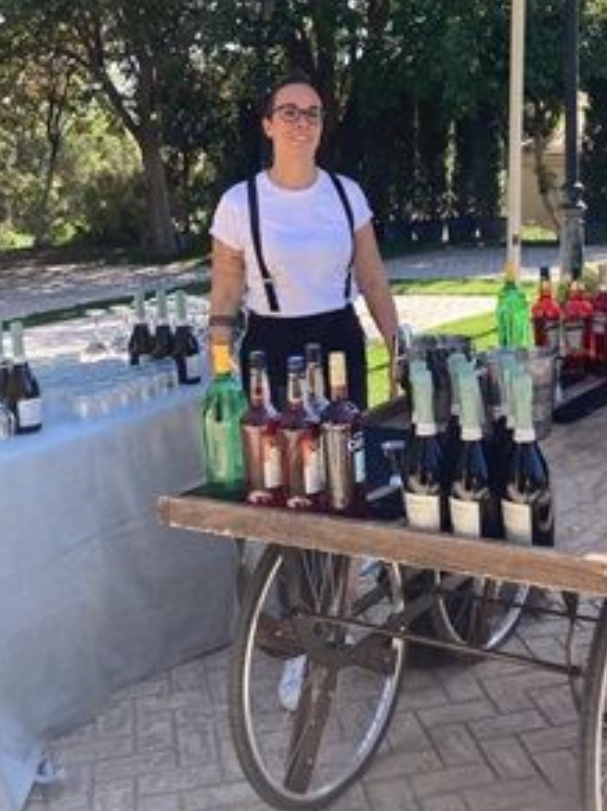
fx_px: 1146
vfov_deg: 38.4
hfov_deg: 29.5
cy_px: 259
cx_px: 395
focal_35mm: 49
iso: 20
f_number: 1.8
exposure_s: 1/615
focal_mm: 3.99
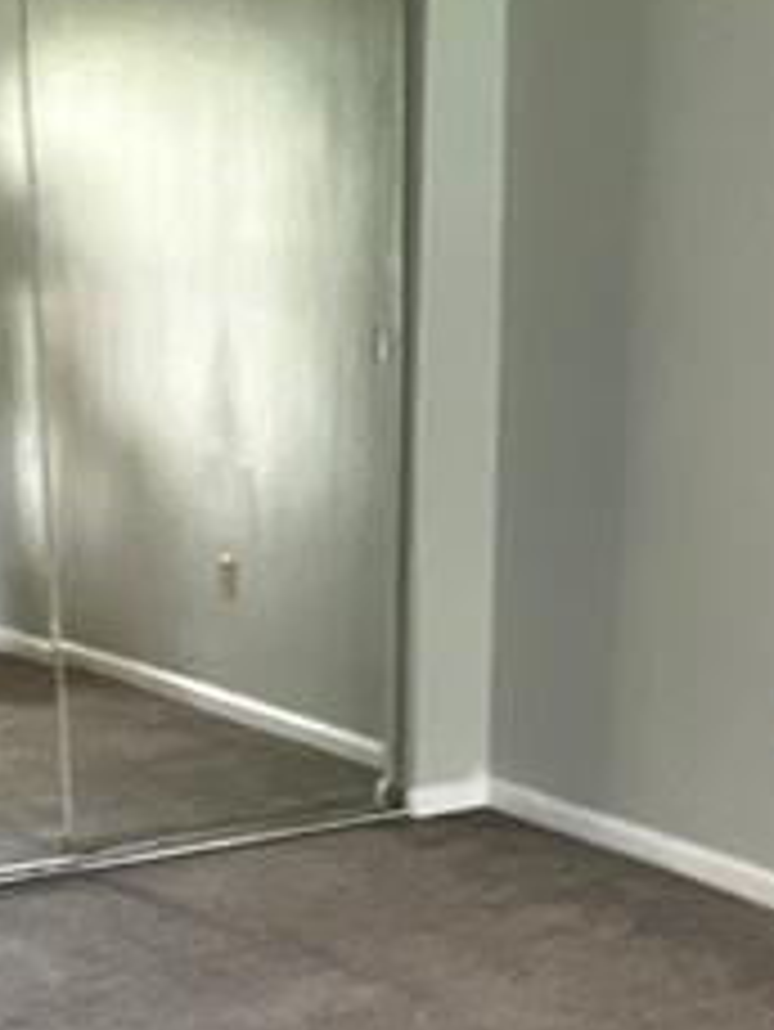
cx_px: 418
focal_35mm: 68
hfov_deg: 21.6
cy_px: 1156
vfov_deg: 26.2
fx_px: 2025
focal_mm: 1.57
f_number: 1.8
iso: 160
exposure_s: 1/30
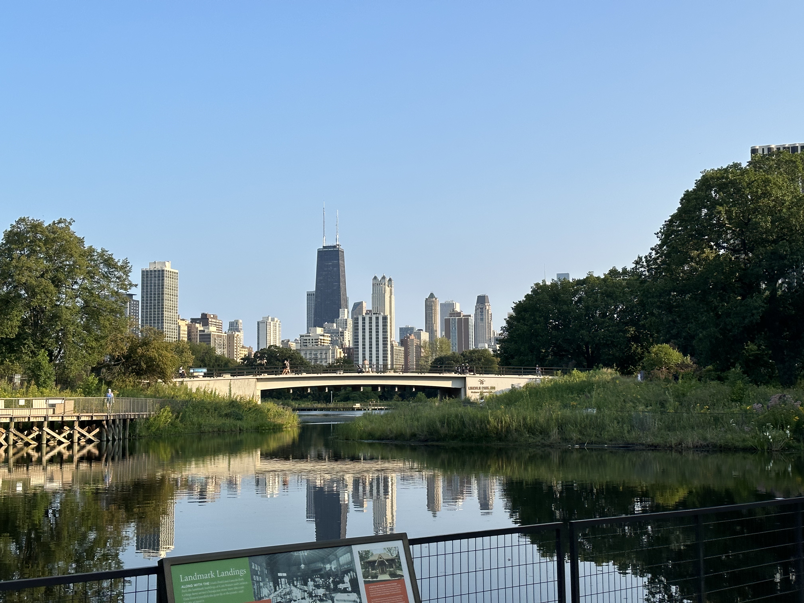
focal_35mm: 48
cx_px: 402
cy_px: 302
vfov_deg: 30.3
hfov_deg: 39.7
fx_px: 1115
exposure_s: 1/2252
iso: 64
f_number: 1.78
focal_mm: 6.86
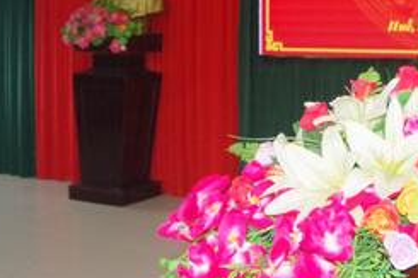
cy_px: 51
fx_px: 615
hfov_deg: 35.8
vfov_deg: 25.0
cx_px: 355
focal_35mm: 53
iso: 3200
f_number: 8
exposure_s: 1/125
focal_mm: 18
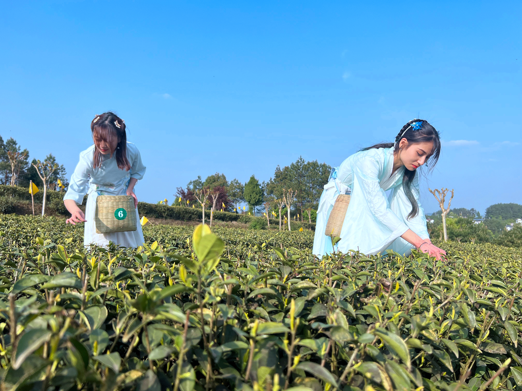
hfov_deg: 67.3
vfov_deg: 53.1
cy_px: 196
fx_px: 392
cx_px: 261
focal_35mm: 26
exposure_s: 1/3968
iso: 50
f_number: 1.5
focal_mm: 5.7
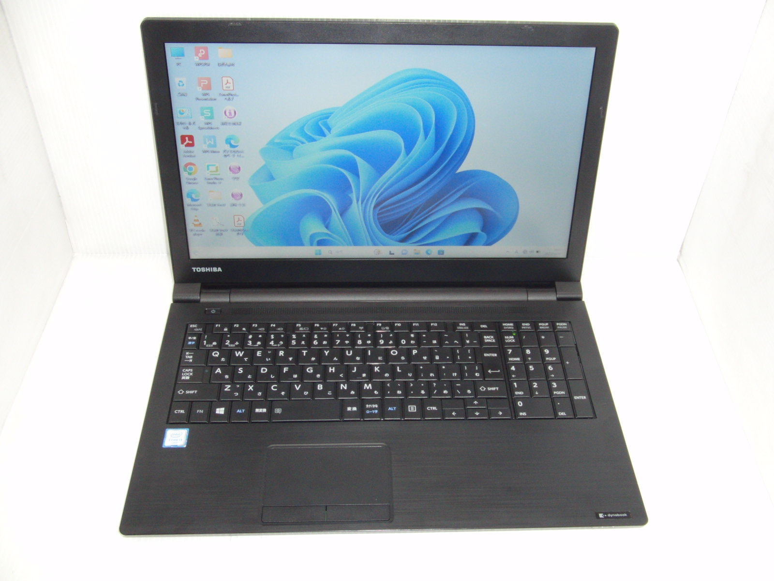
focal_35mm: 37
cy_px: 290
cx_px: 387
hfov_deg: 50.1
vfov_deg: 38.7
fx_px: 827
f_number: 3.6
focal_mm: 6.42
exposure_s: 1/80
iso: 400
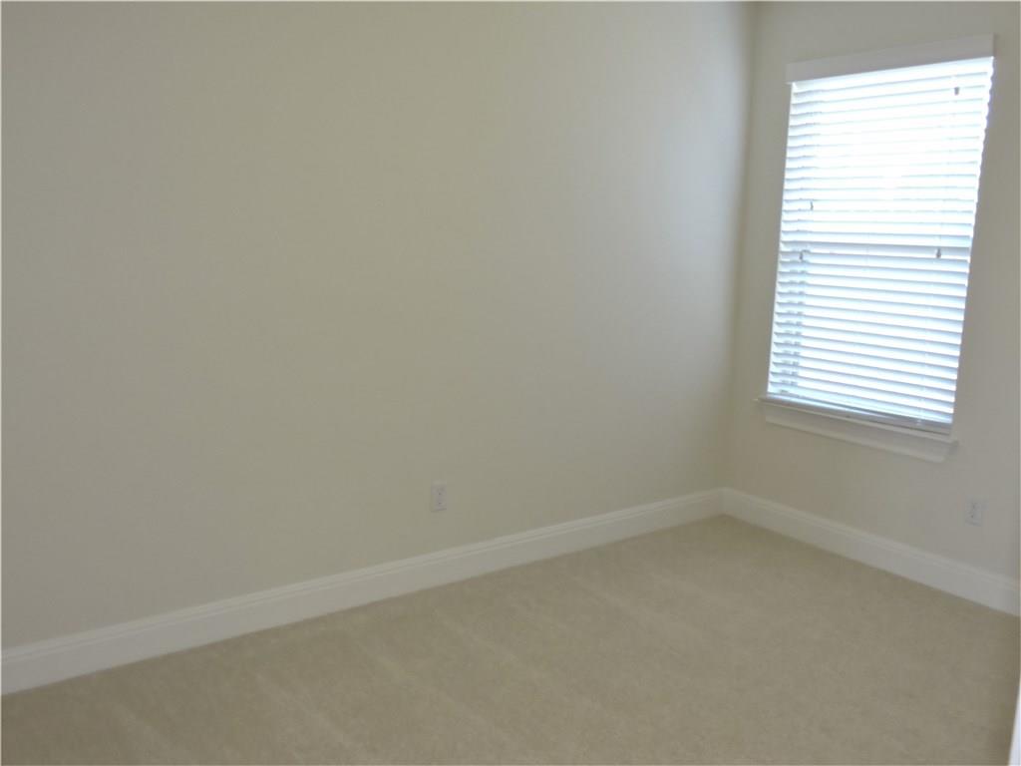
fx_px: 885
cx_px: 510
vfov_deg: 46.8
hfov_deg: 60.0
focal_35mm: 30
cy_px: 383
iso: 320
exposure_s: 1/40
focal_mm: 5.4
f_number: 3.5
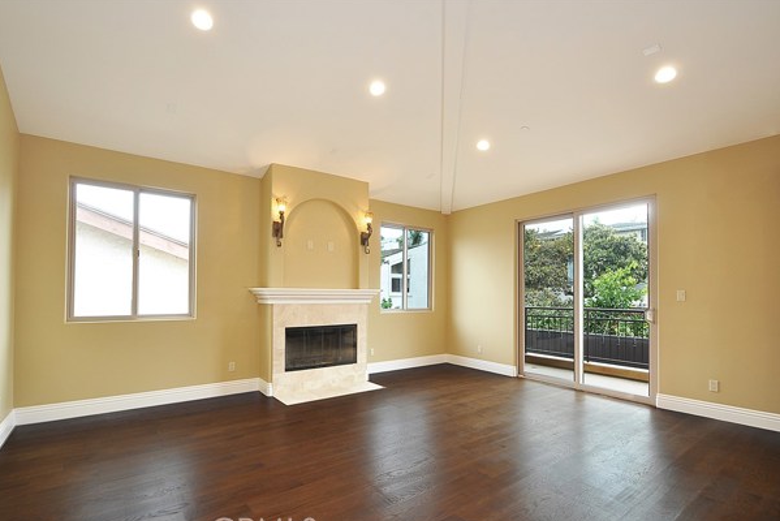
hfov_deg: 96.7
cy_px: 272
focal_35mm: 16
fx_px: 347
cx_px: 374
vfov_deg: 73.8
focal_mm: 10
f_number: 8
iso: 200
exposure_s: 1/10
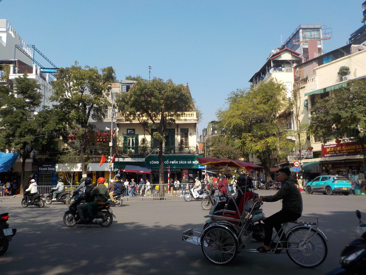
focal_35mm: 30
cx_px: 183
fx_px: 317
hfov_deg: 60.0
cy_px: 138
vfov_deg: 46.8
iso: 125
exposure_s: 1/1250
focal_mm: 4.1
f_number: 3.3
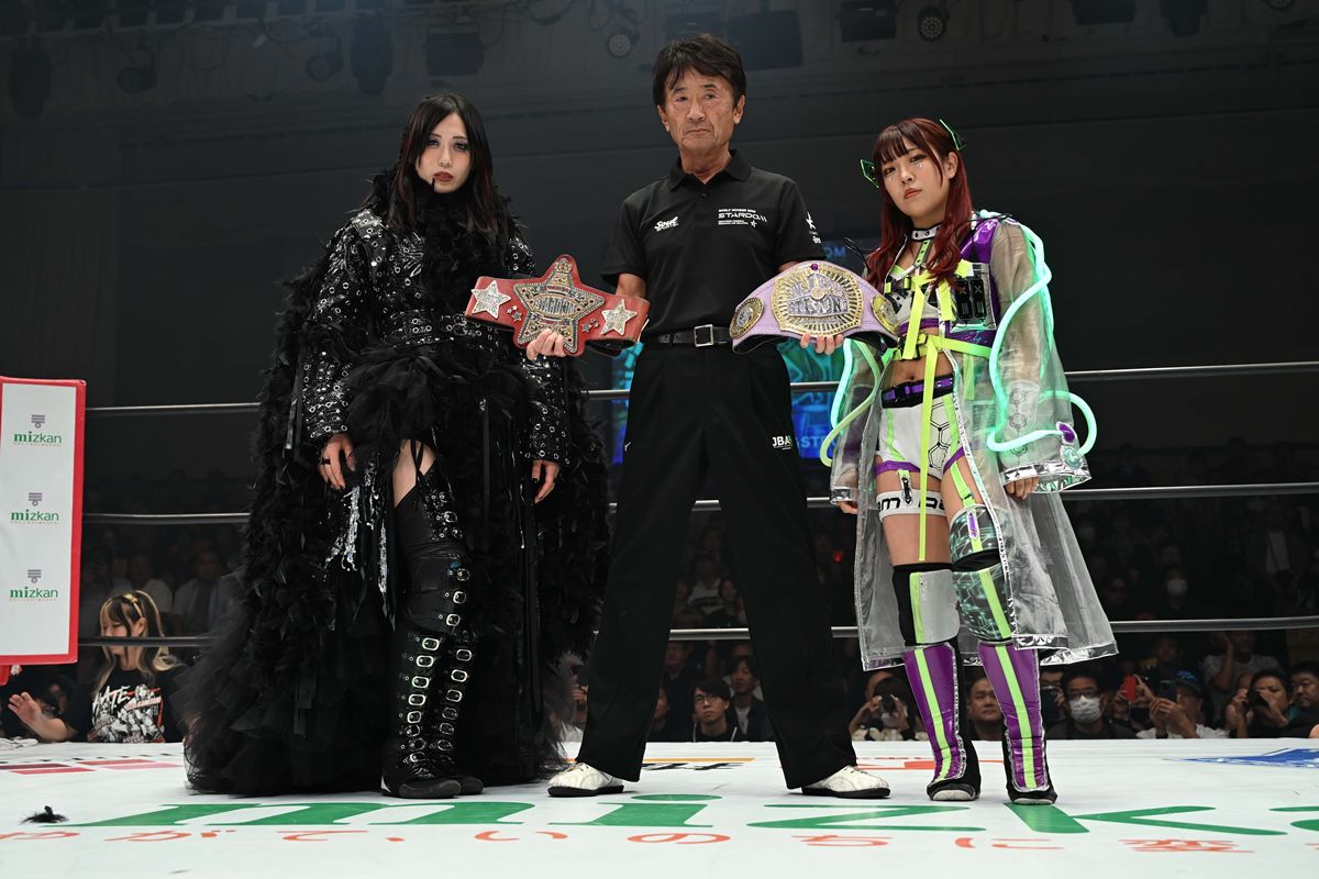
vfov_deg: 34.2
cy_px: 440
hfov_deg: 49.6
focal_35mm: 39
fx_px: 1429
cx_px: 660
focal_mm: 39
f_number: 4
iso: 800
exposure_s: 1/500
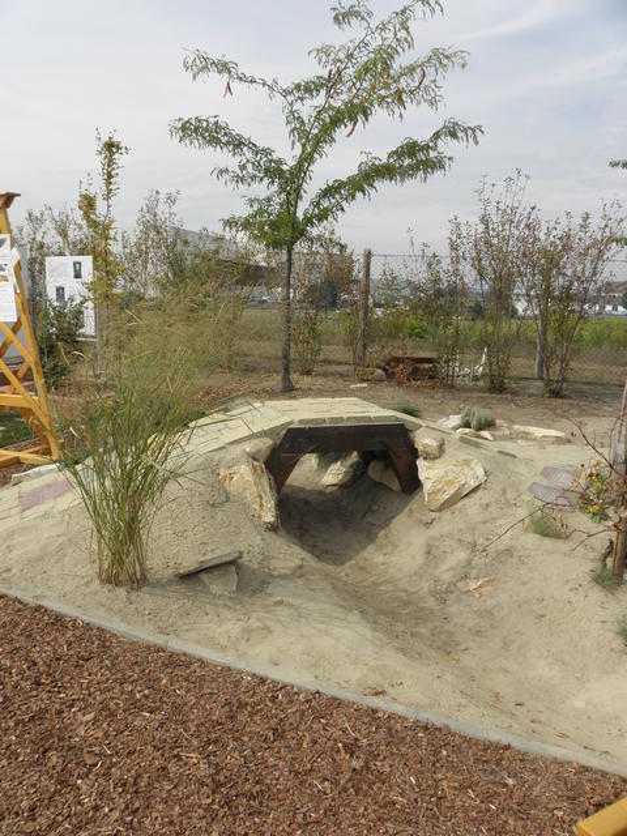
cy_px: 418
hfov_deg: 53.1
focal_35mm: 26
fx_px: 628
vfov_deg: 67.3
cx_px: 314
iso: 64
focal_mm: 4.6
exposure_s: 1/320
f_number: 5.6
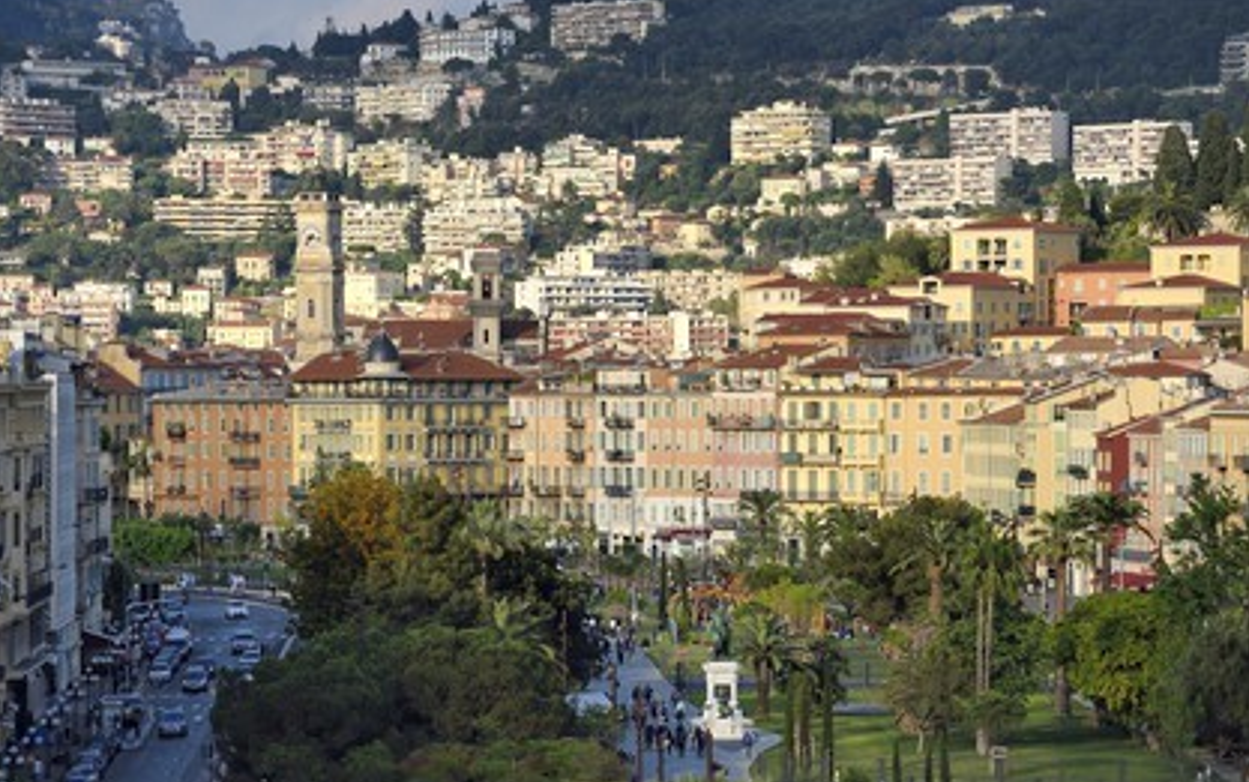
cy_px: 410
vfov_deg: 6.7
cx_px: 626
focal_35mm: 195
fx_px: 6640
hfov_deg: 10.7
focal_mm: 190
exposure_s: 1/500
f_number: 6.3
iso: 200
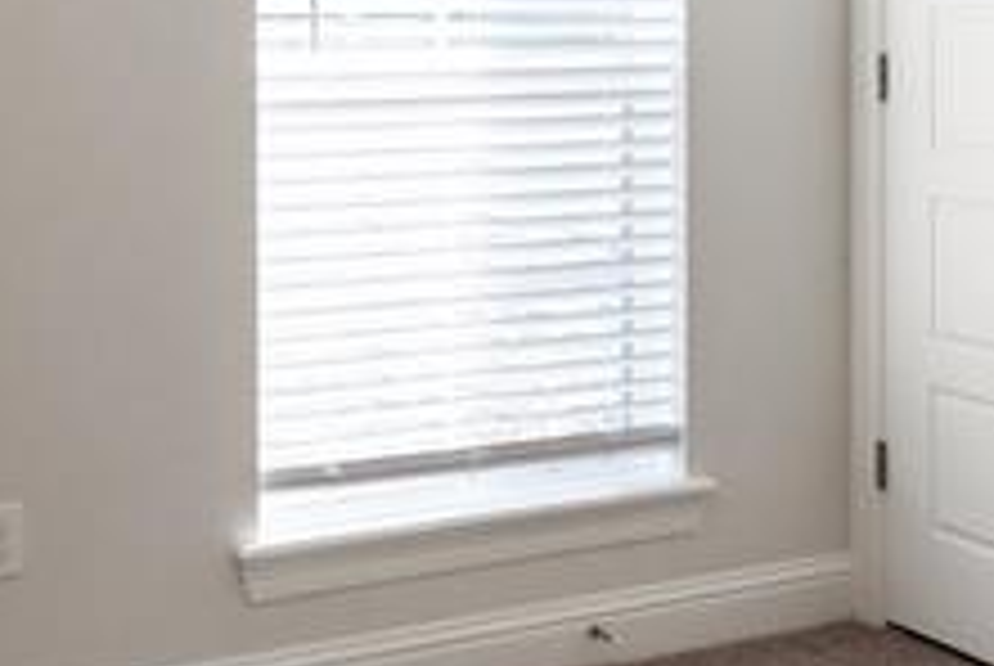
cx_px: 490
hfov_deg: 27.3
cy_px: -115
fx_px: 2046
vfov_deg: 17.7
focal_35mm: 74
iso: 400
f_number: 6.3
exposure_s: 1/160
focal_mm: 16
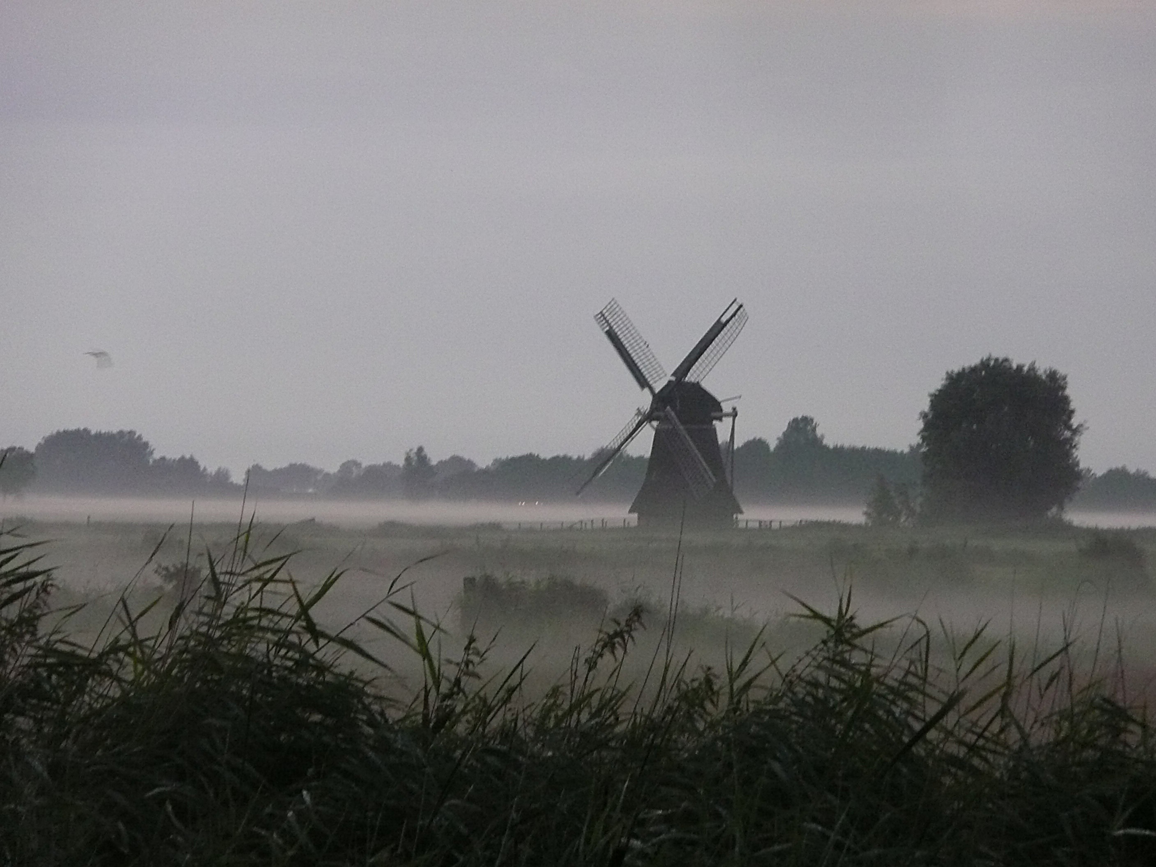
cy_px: 434
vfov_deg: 5.3
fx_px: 9351
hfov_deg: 7.1
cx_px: 578
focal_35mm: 280
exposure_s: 1/30
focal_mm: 46
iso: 400
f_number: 4.9
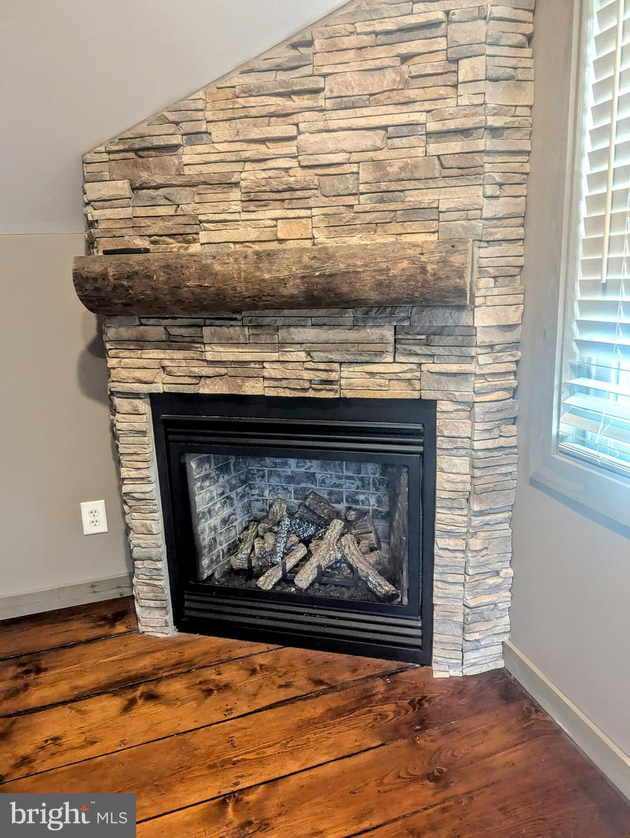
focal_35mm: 24
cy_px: 419
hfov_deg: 56.9
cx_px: 315
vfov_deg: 71.5
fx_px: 581
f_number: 1.85
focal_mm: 6.81
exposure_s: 1/120
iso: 917
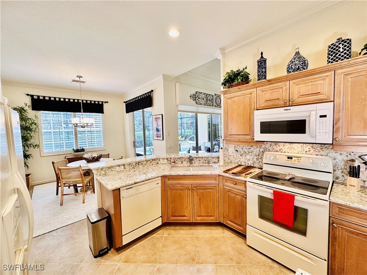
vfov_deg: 85.7
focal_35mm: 14
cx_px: 184
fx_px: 148
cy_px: 138
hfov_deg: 102.1
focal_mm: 2.22
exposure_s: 1/60
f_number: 2.2
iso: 160
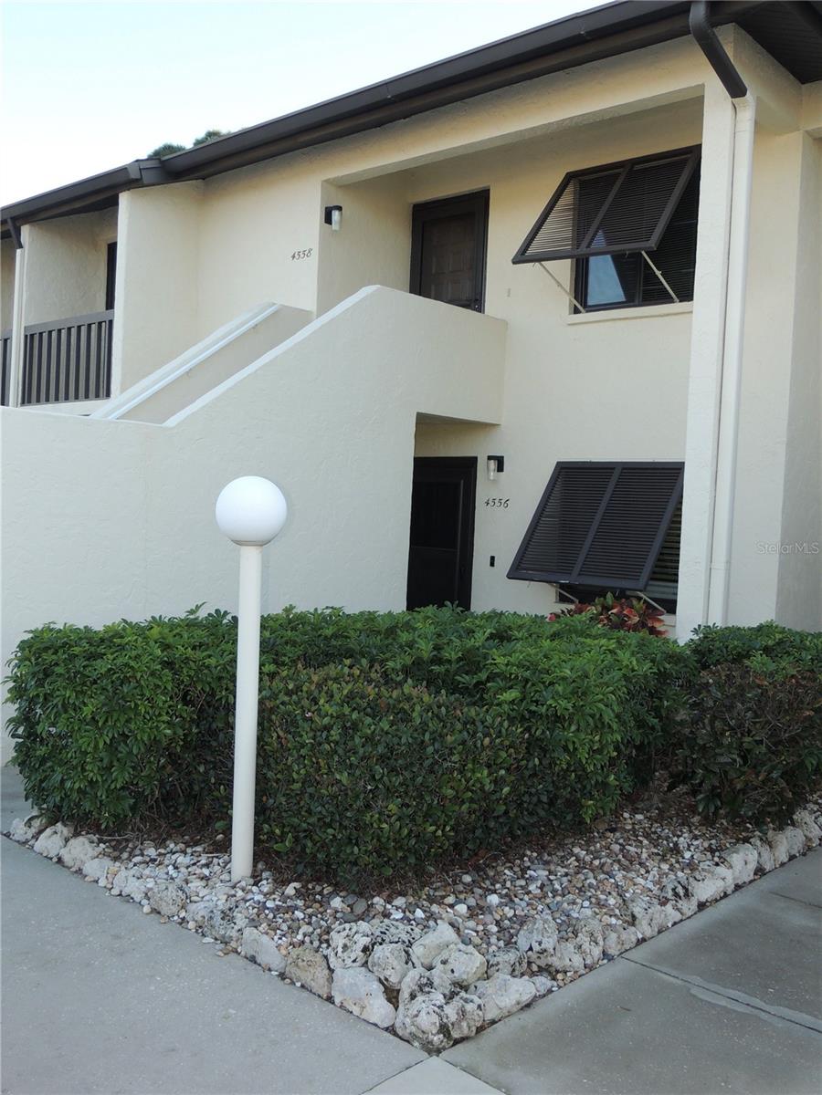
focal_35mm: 33
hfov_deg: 42.9
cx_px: 411
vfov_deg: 55.4
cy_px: 548
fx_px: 1045
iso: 100
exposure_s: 1/200
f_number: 3.2
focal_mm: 5.8
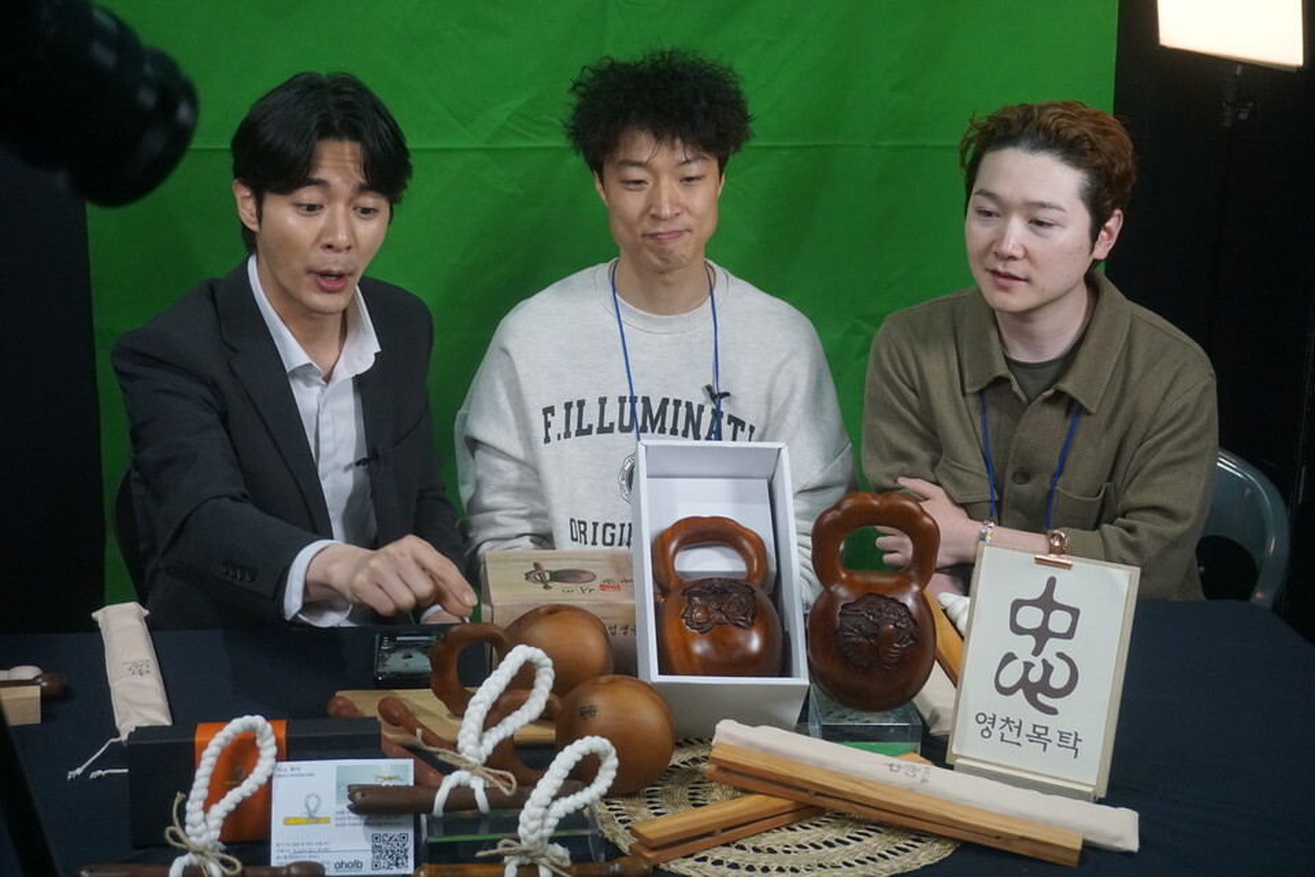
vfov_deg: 24.4
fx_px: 2027
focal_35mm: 56
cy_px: 438
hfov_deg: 35.9
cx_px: 658
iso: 2000
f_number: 5.6
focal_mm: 37
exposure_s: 1/160
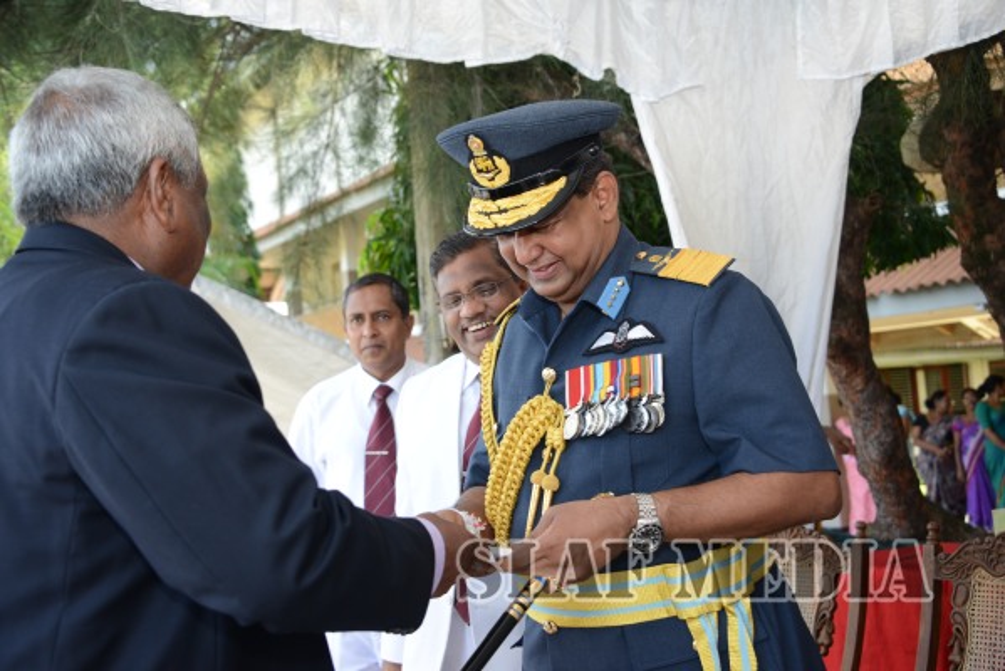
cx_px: 502
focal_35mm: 48
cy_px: 336
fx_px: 1341
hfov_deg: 41.1
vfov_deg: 28.1
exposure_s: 1/125
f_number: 5.6
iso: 400
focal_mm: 48
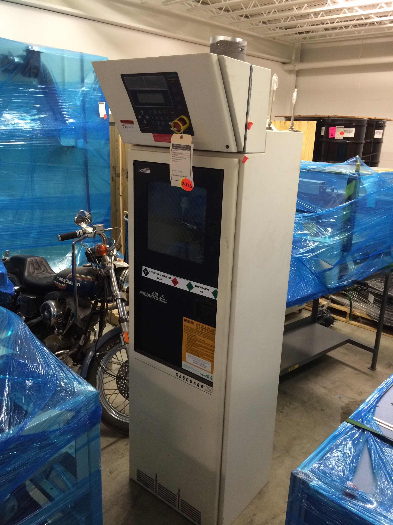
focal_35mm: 30
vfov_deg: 60.0
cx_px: 196
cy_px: 262
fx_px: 454
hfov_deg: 46.8
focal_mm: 4.12
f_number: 2.2
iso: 200
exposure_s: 1/30
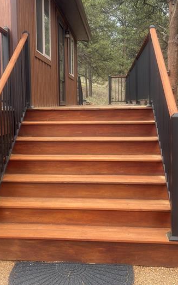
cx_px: 73
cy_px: 126
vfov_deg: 50.3
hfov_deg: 32.7
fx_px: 303
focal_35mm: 39
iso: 32
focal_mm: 5.1
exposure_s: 1/480
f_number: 1.6
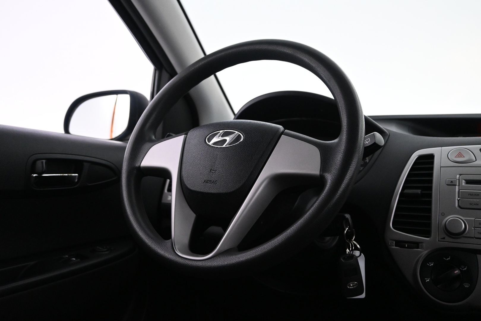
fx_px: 401
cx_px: 240
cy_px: 160
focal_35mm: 30
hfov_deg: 61.9
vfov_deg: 43.6
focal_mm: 20
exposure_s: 1/60
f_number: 3.8
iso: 3200
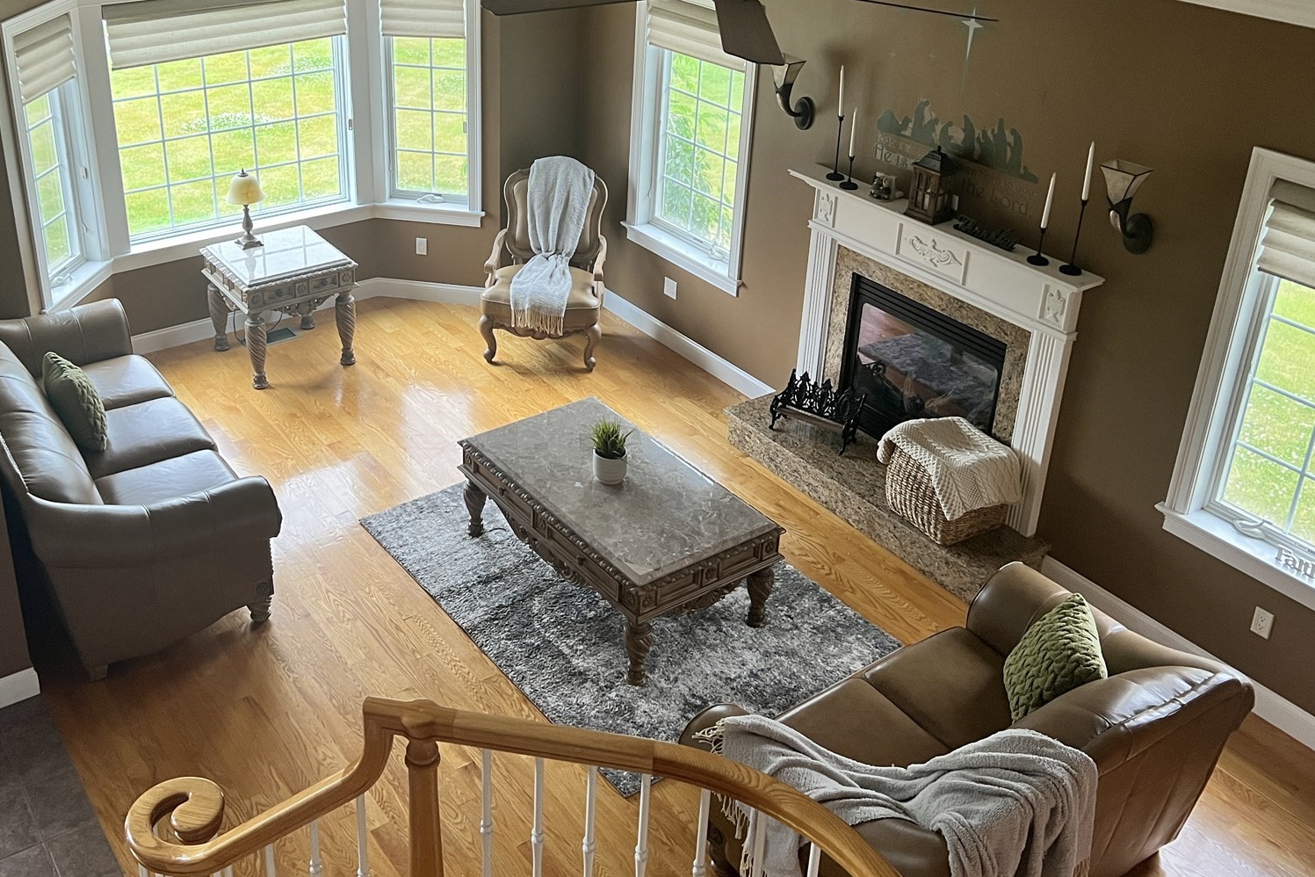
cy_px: 264
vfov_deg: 35.4
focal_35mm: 37
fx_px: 1351
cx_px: 505
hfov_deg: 51.4
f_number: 1.5
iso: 100
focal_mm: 5.7
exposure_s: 1/60
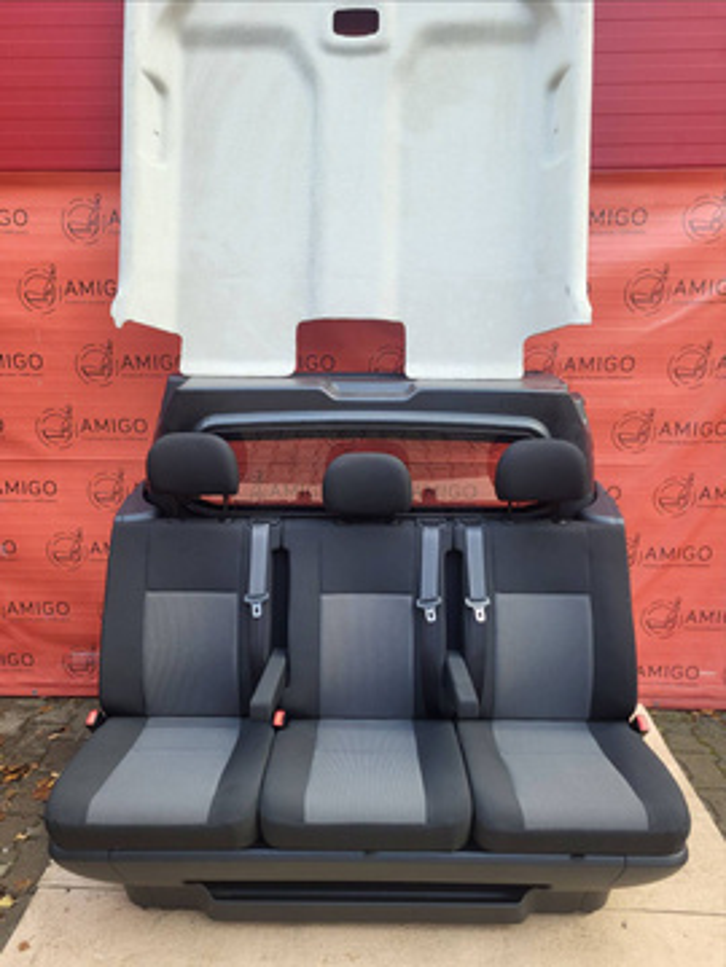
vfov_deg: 67.3
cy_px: 484
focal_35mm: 26
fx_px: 727
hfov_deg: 53.1
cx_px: 363
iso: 40
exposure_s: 1/113
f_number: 1.8
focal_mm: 5.4
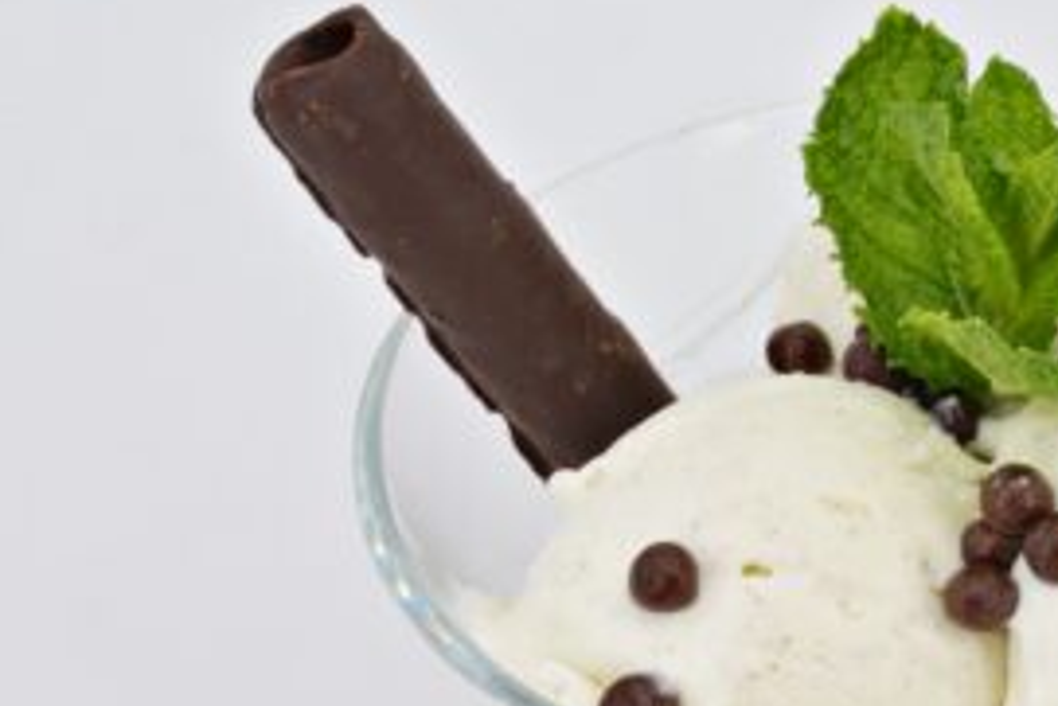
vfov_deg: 9.4
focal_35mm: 146
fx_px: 4293
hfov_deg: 13.9
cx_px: 1003
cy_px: 564
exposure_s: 1/160
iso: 800
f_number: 29
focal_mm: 48
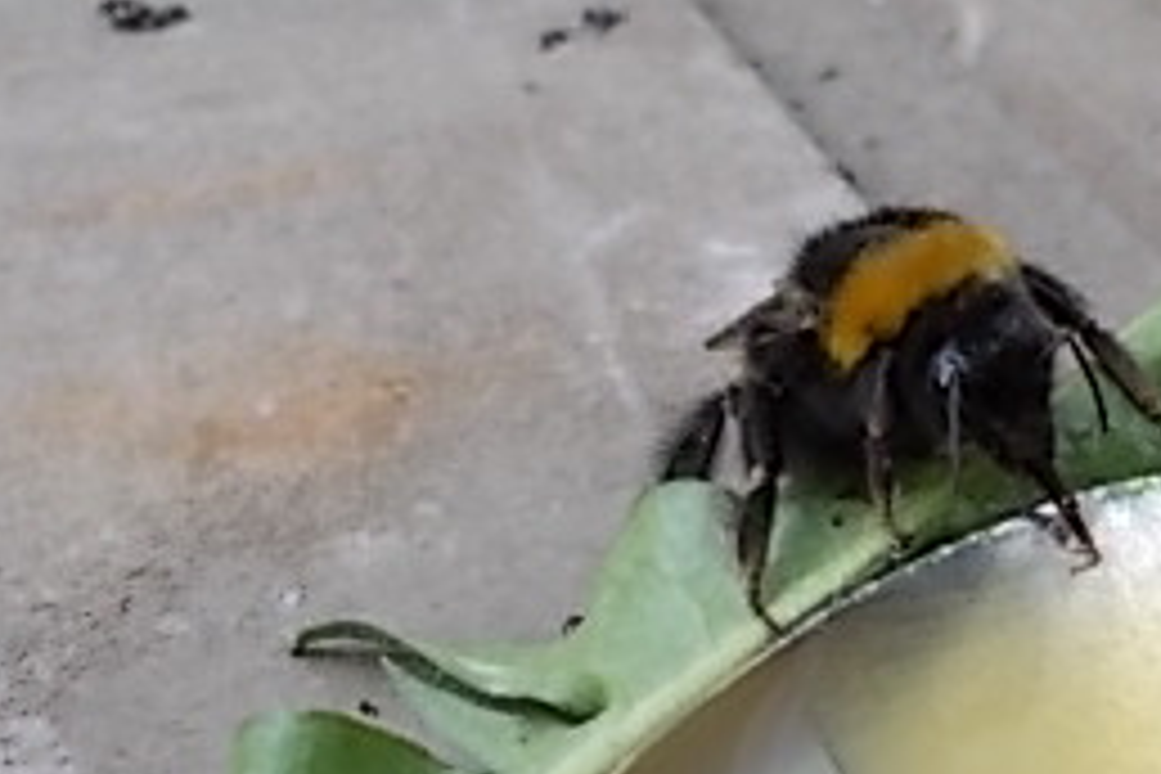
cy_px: 567
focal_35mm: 67
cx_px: 891
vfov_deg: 20.2
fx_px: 2161
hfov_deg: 29.5
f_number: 3.2
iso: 125
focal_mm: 4.6
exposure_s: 1/25
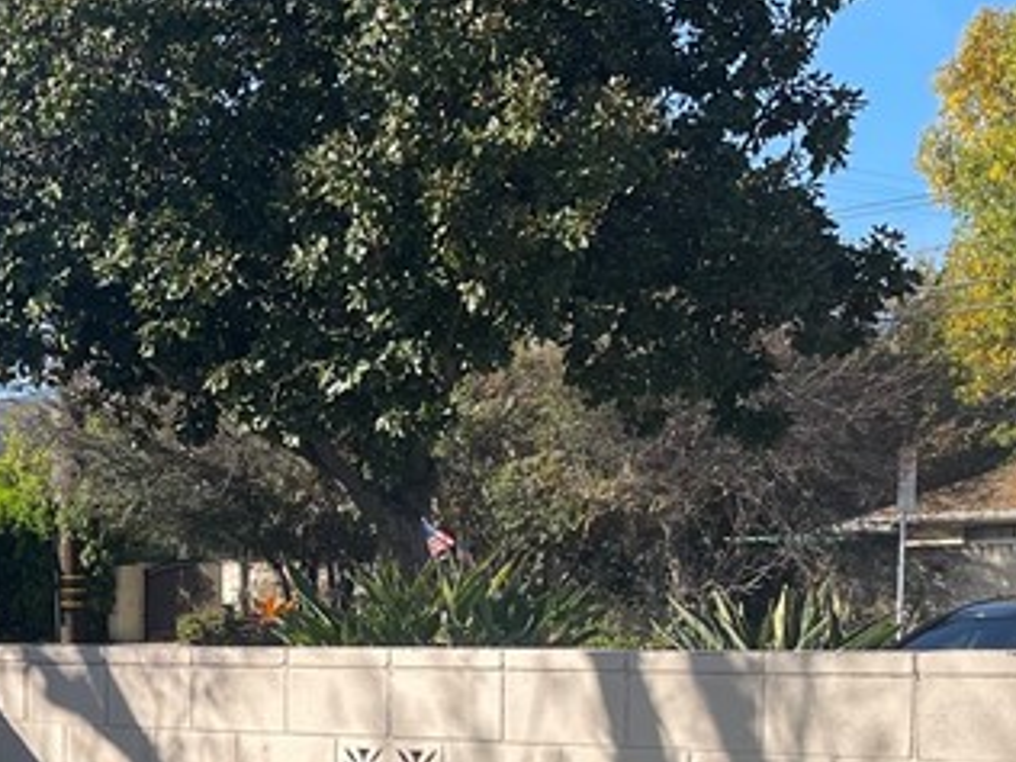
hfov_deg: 22.8
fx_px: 2377
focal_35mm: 81
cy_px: 868
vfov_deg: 17.5
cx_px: -93
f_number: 1.6
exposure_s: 1/1883
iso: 32
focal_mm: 5.1
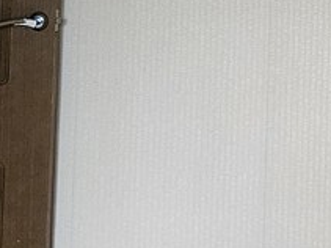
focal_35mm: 131
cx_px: 413
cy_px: -157
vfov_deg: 10.8
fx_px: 1252
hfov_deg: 14.5
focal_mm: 5.4
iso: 1000
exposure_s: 1/100
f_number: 1.8
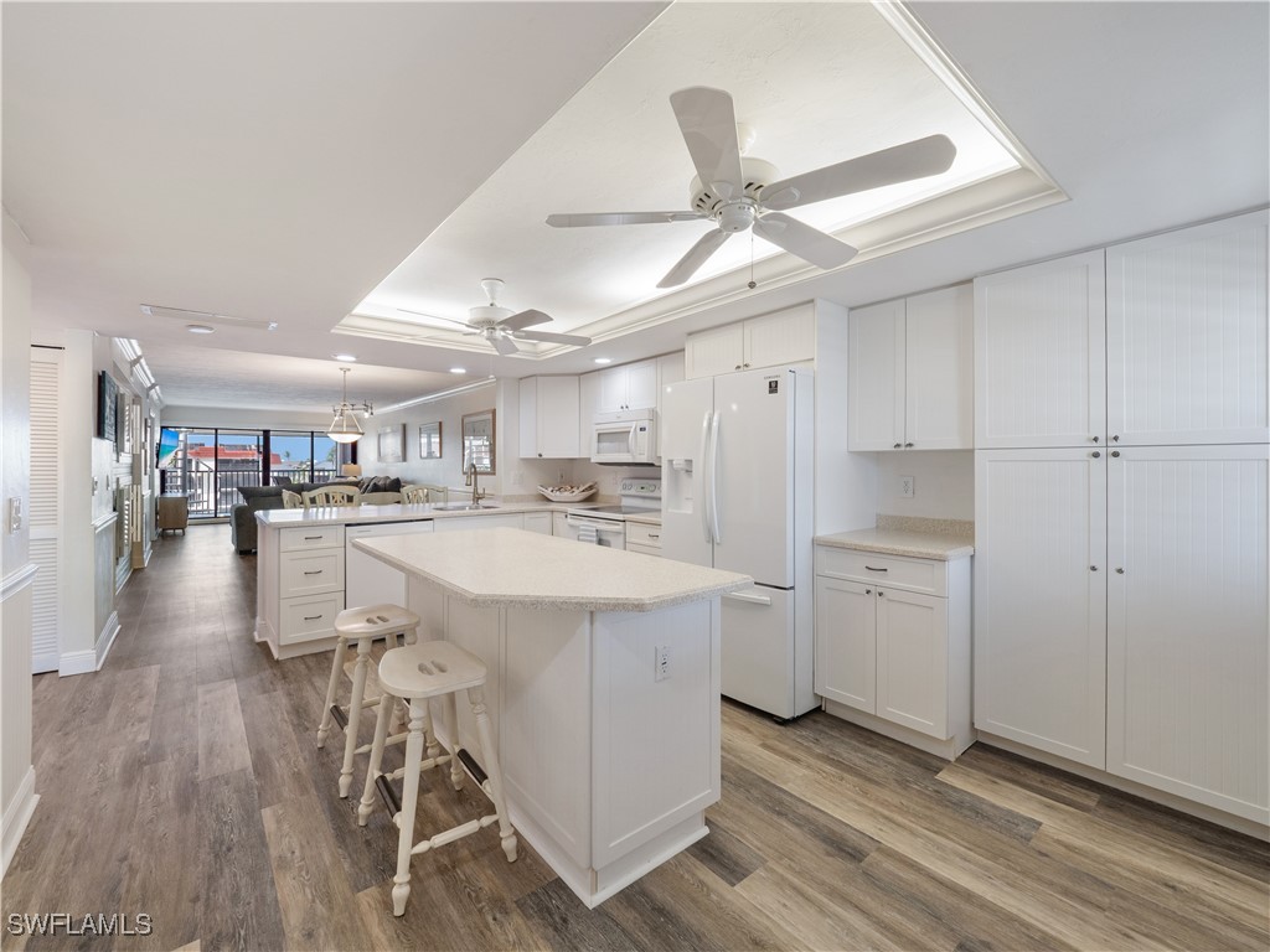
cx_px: 635
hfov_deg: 102.1
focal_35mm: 14
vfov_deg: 85.7
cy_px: 476
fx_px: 514
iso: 200
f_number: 7.1
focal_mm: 7
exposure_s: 1/3
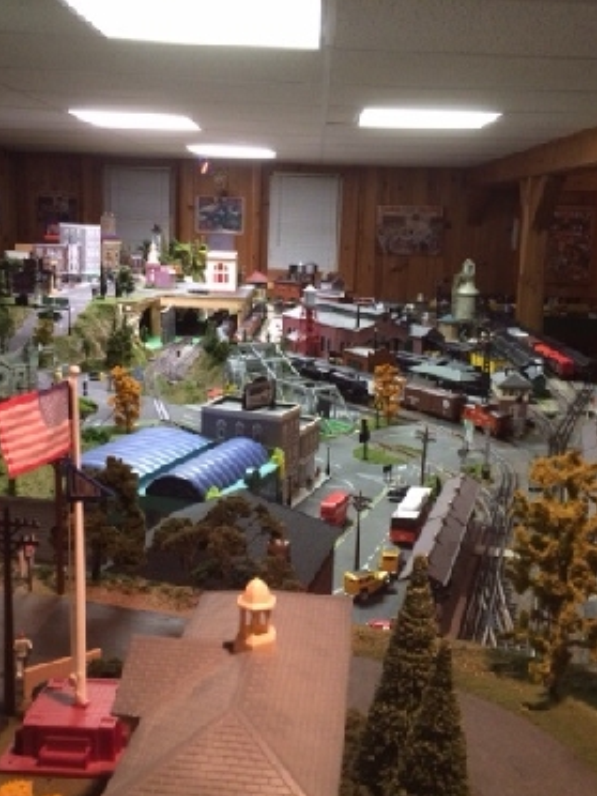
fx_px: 897
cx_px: 282
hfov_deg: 36.8
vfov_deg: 47.9
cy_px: 399
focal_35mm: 39
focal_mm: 4.15
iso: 160
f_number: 2.2
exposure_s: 1/30
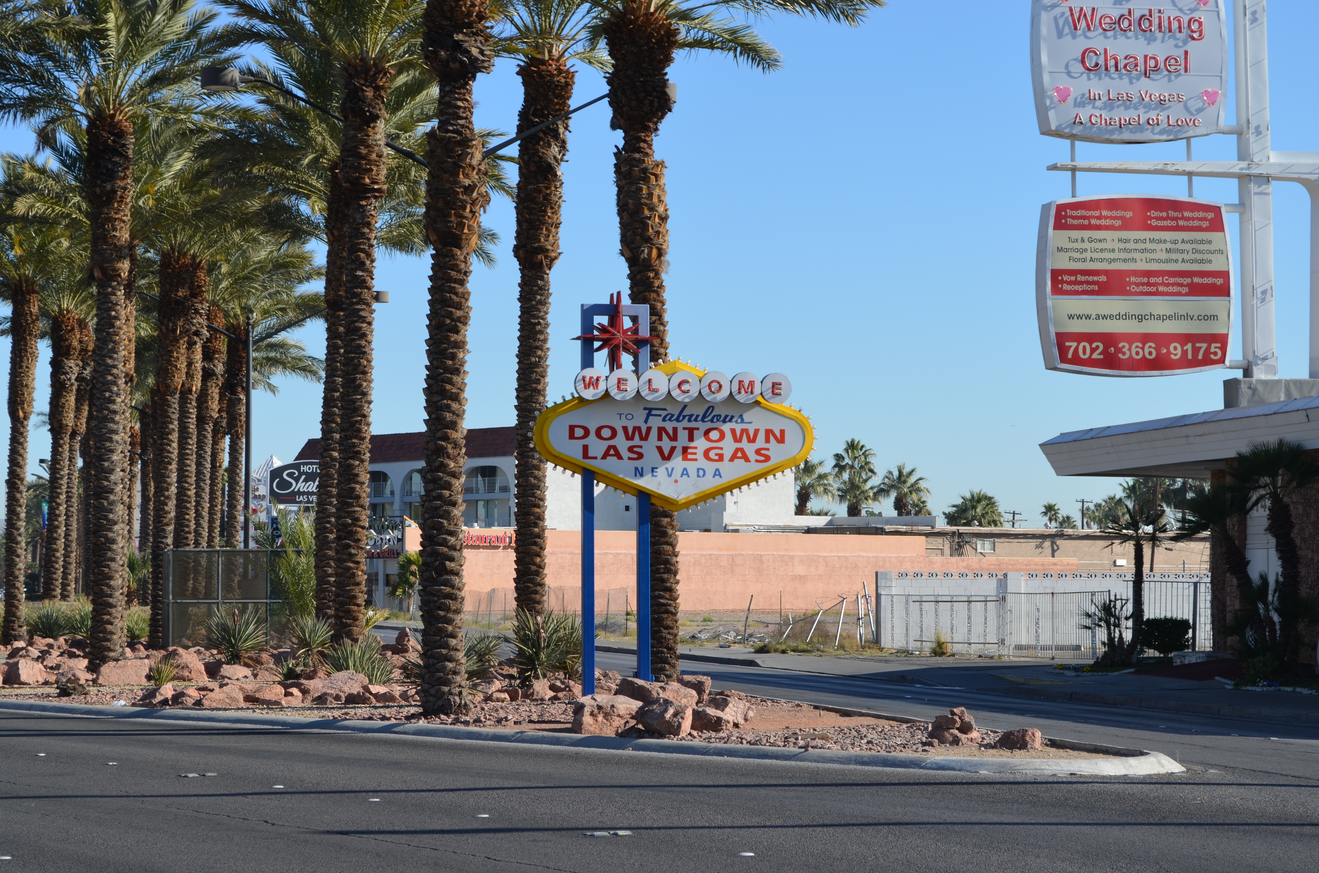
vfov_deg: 16.5
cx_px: 660
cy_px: 436
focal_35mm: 82
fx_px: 3016
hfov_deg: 24.7
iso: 110
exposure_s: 1/250
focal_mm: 55
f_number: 8
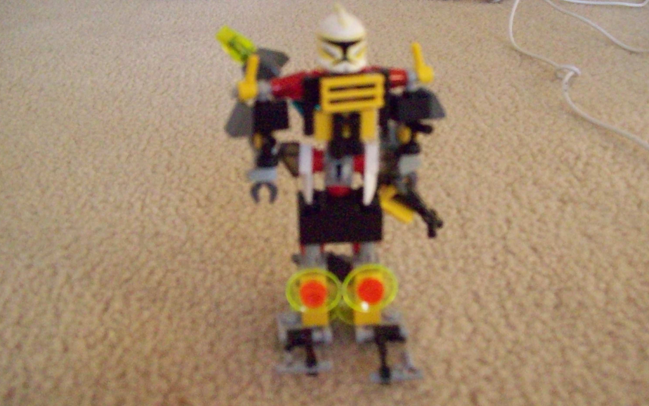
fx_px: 690
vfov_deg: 32.8
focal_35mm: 39
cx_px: 329
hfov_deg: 50.4
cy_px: 197
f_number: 2.7
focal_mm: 6
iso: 800
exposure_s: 1/128
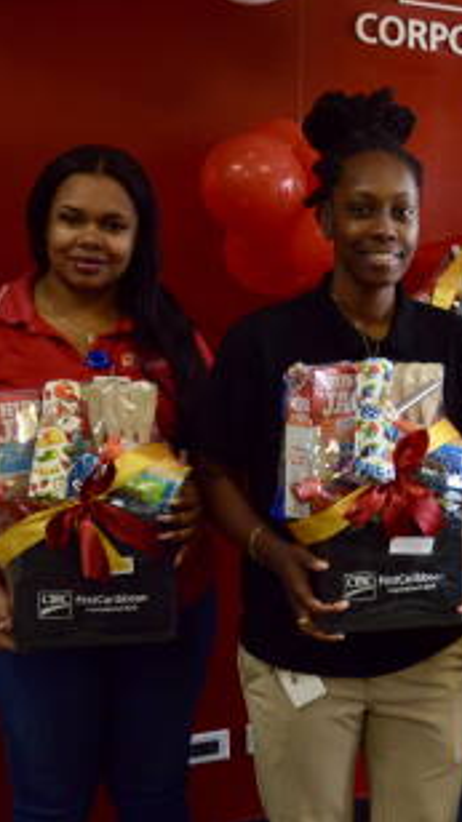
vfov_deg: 37.9
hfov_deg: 19.6
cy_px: 420
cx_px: 644
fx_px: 1199
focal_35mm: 55
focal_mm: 18
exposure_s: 1/100
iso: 400
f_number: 5
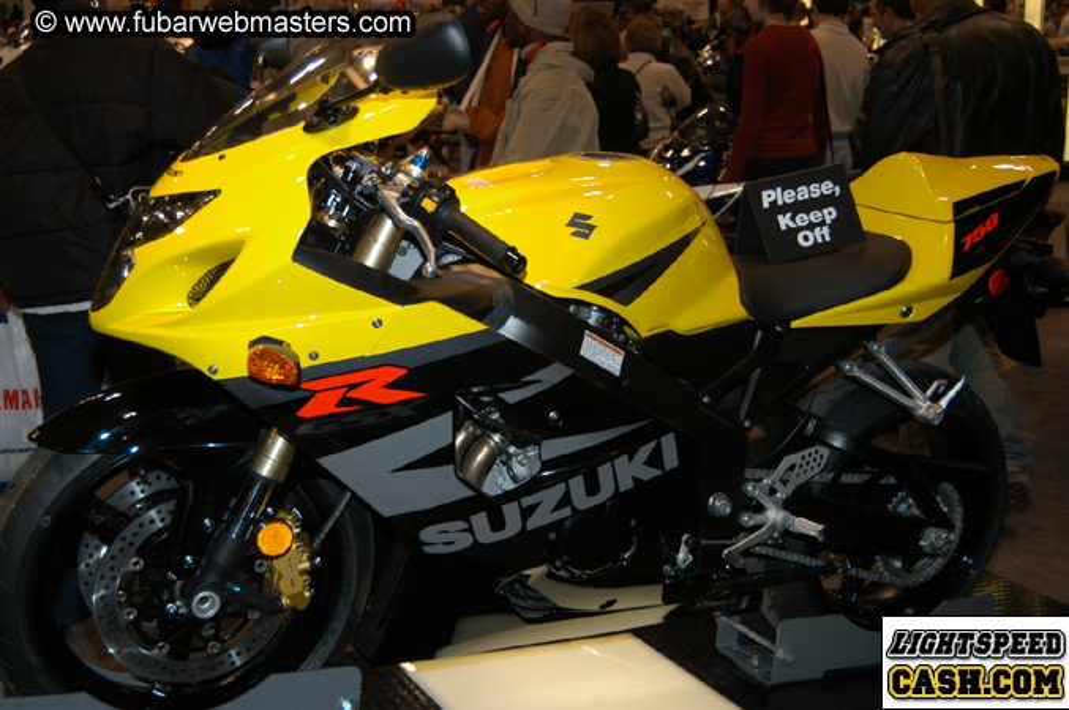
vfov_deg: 28.0
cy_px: 355
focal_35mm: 48
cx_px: 534
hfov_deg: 41.1
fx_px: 1424
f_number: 5
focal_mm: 32
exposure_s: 1/60
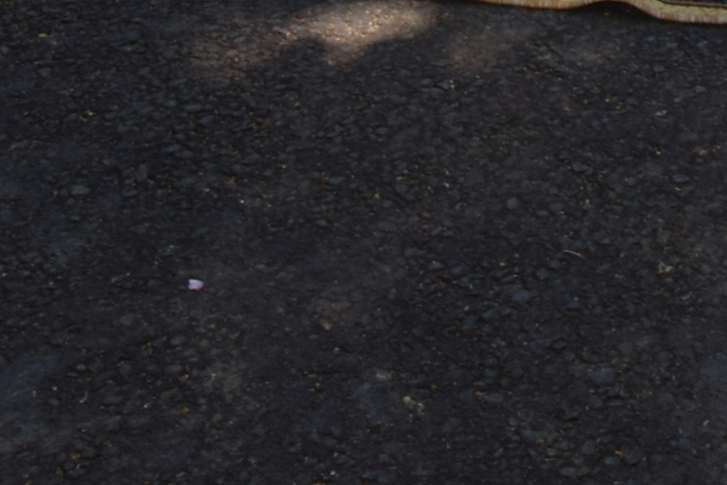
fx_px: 1798
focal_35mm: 89
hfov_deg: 19.3
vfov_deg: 11.9
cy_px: -741
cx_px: 1154
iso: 180
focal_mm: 10
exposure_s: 1/125
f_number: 5.6
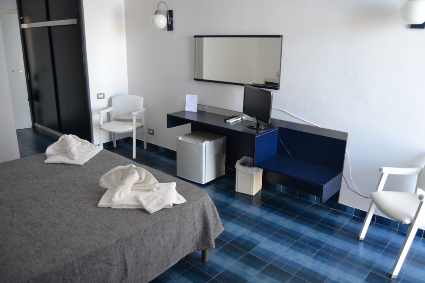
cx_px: 212
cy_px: 142
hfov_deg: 67.4
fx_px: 319
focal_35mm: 27
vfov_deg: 47.9
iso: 400
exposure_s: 1/60
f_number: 4
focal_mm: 18
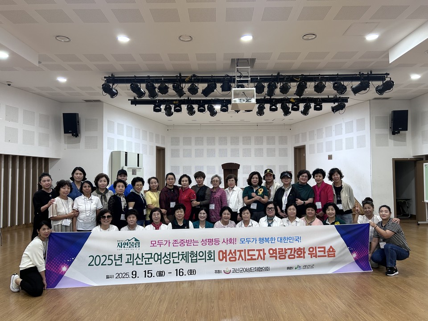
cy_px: 160
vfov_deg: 53.1
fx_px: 321
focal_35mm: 26
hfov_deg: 67.3
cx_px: 214
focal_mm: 5.7
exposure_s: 1/120
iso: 100
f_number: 1.5
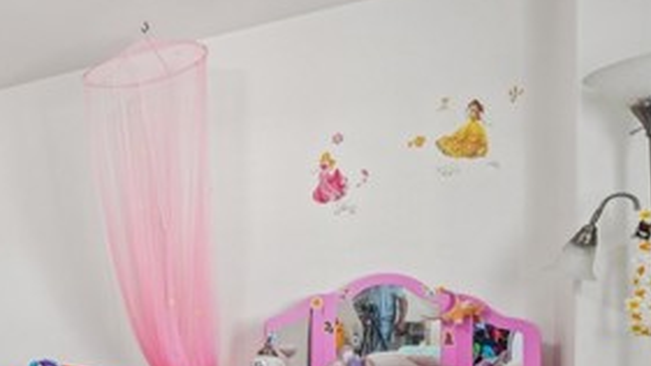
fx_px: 535
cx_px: -28
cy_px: 292
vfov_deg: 36.5
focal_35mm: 31
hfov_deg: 48.8
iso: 400
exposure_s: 1/10
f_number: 8
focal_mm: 13
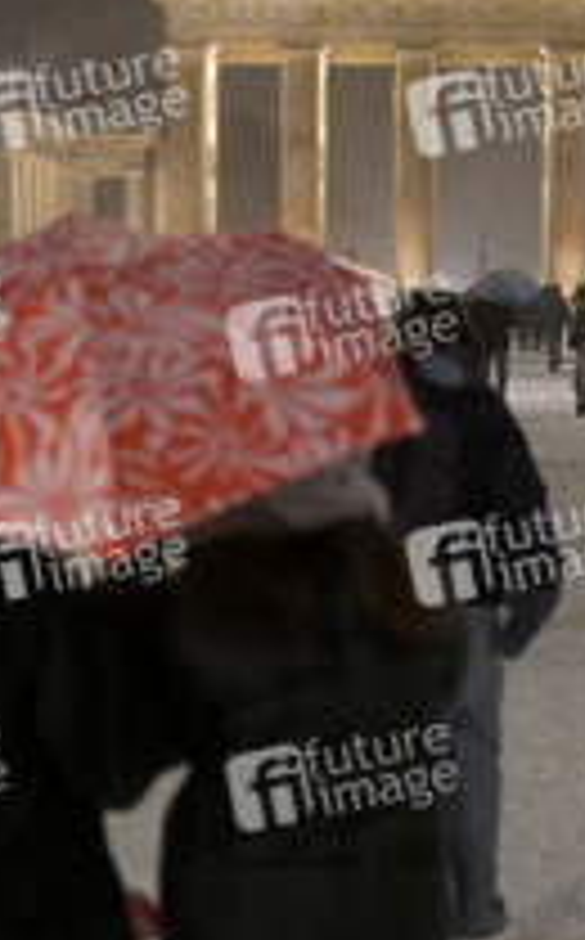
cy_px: 441
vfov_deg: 21.0
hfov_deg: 13.1
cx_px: 403
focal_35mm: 99
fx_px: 2534
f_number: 1.4
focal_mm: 30
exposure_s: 1/50
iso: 640
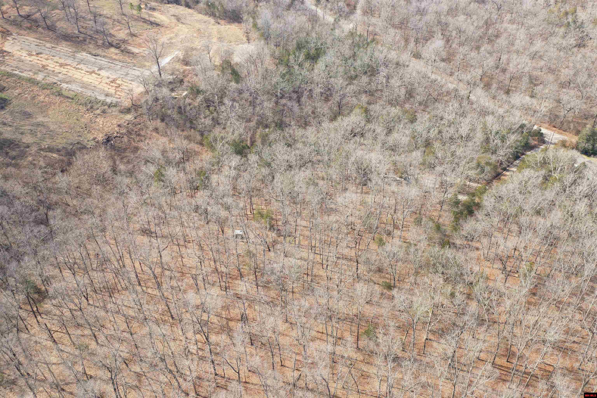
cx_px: 298
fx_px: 464
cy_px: 199
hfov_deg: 65.5
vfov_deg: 46.4
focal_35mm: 28
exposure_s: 1/30
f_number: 2.8
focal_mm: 10.26
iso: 160
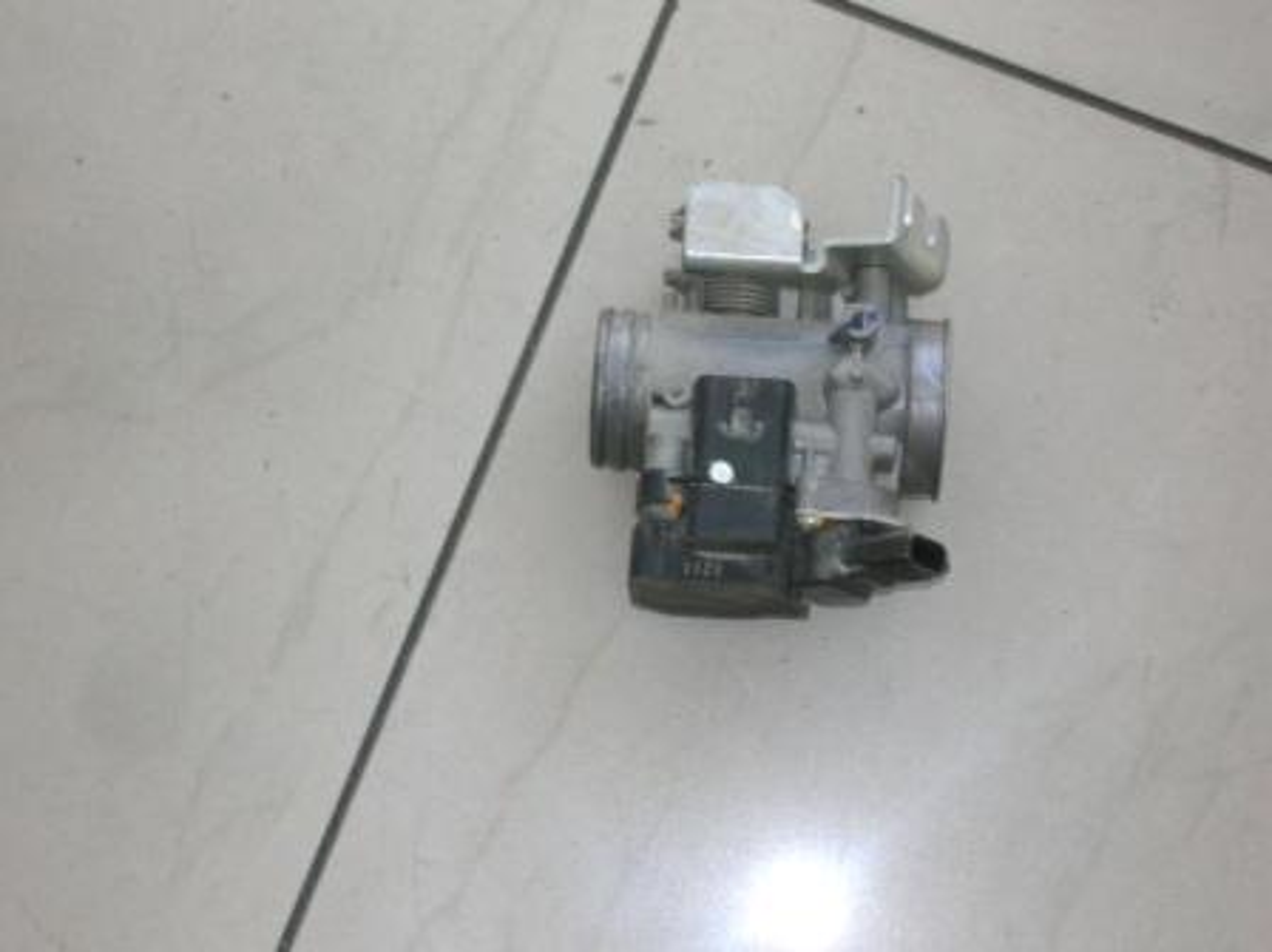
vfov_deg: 14.1
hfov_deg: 18.7
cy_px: 476
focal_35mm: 105
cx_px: 636
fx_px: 3854
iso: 50
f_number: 4.9
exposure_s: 1/30
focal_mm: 17.4
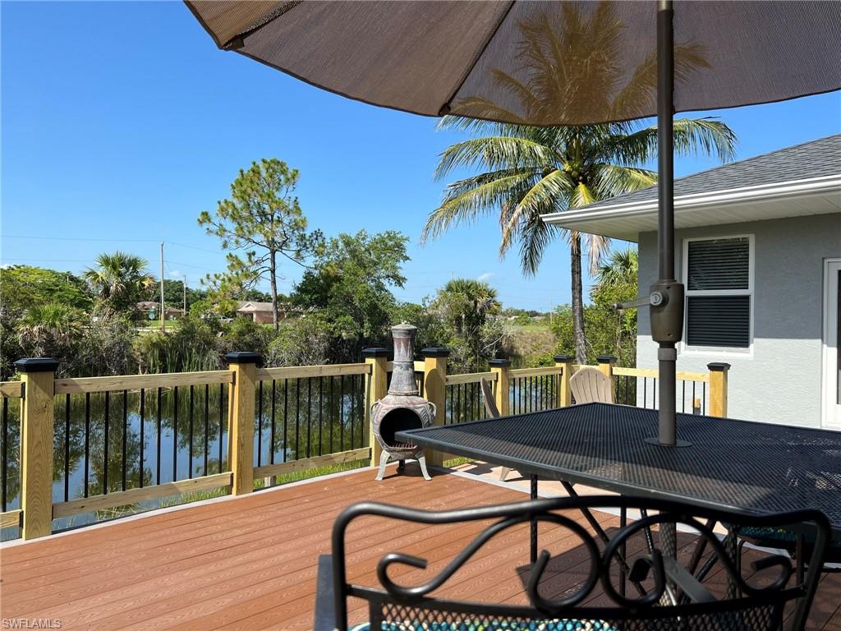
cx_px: 420
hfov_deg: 67.3
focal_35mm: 26
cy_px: 316
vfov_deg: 53.1
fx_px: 632
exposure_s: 1/3356
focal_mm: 5.7
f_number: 1.5
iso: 50
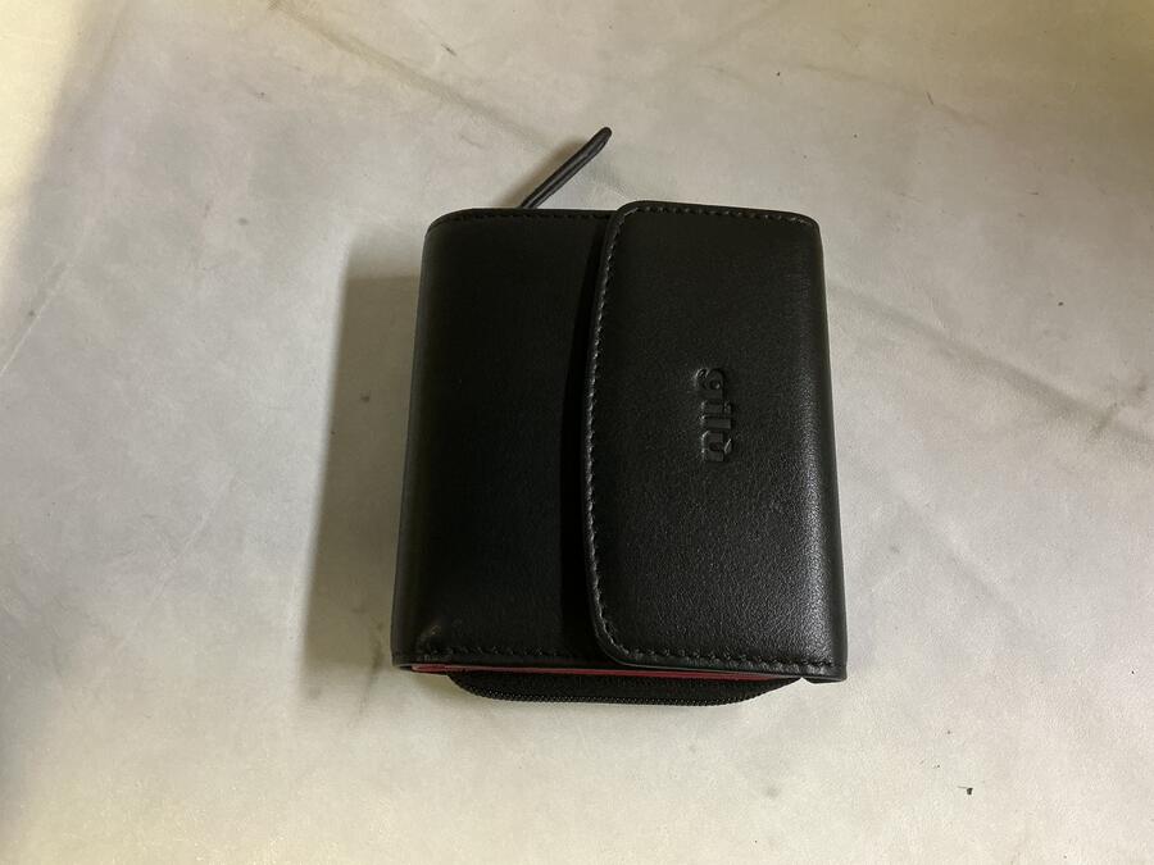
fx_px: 967
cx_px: 577
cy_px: 432
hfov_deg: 61.7
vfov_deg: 48.2
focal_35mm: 29
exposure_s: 1/50
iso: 160
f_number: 1.8
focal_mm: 3
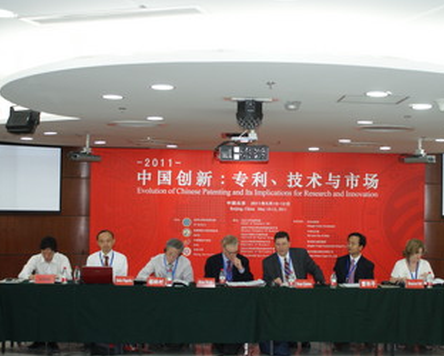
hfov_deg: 34.7
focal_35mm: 54
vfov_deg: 28.1
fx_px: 710
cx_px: 257
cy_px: 189
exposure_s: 1/60
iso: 400
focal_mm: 30
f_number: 5
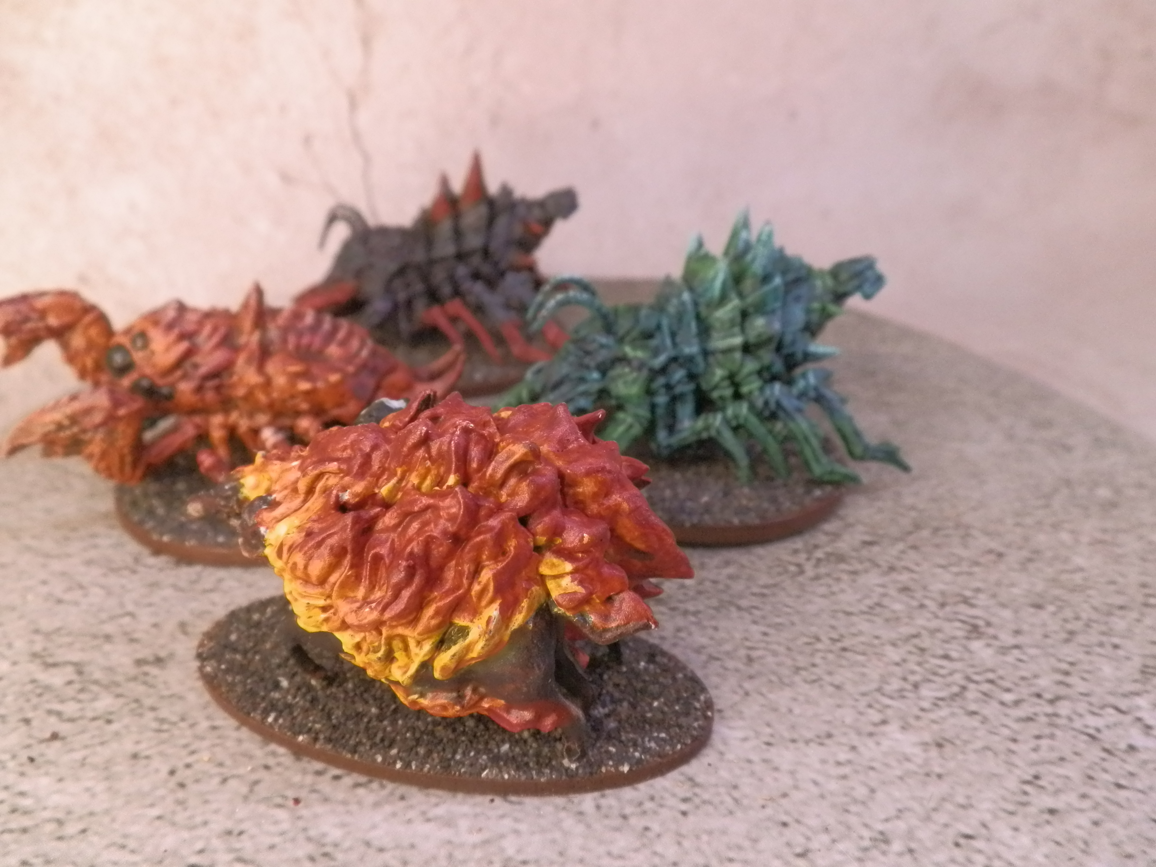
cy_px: 434
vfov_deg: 49.7
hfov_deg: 63.4
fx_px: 935
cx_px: 578
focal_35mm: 28
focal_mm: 5
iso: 400
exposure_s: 1/60
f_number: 3.1
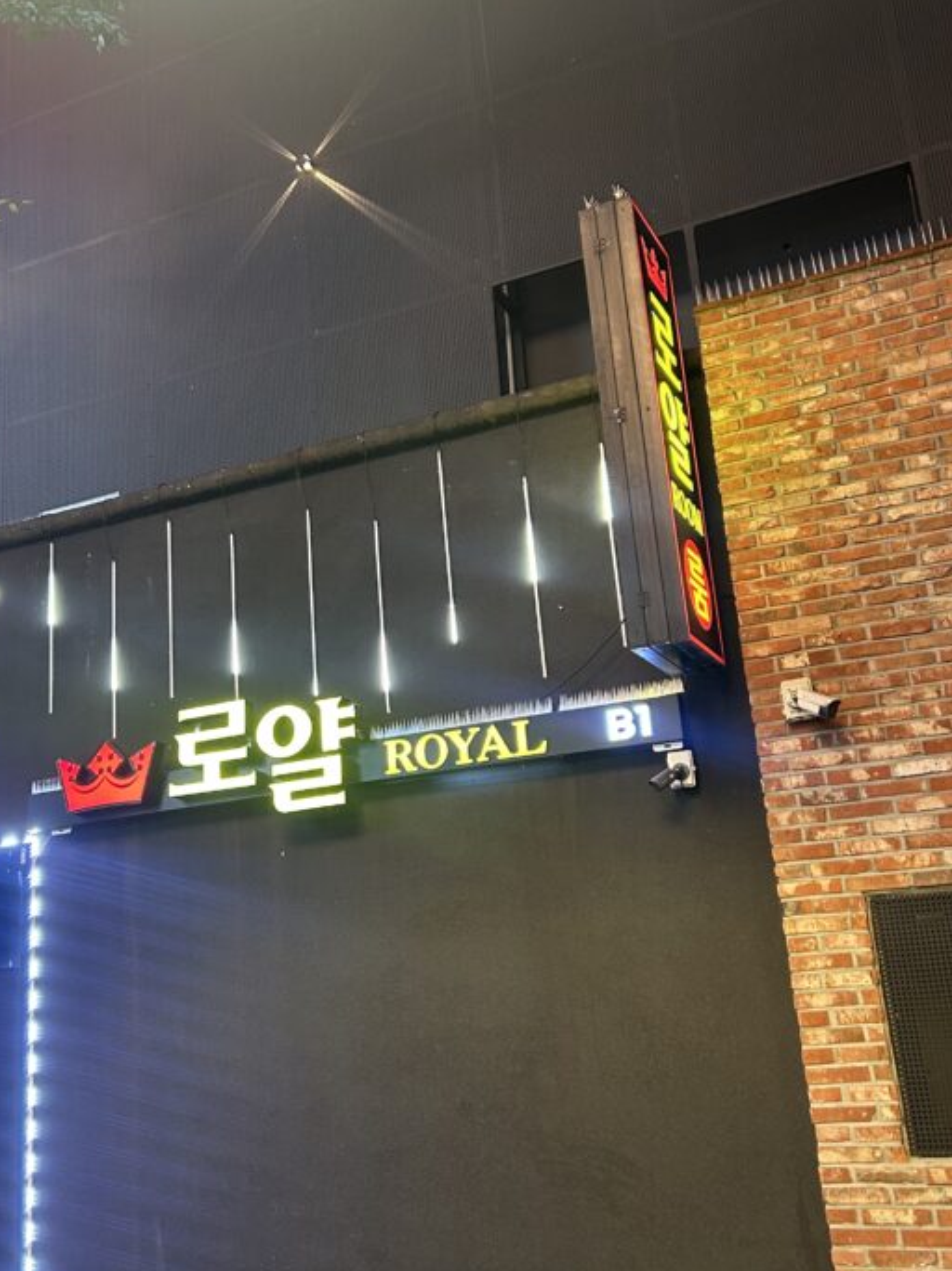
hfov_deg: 36.5
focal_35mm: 39
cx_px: 335
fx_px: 1431
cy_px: 577
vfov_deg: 47.8
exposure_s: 1/60
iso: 250
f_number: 1.5
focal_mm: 5.7
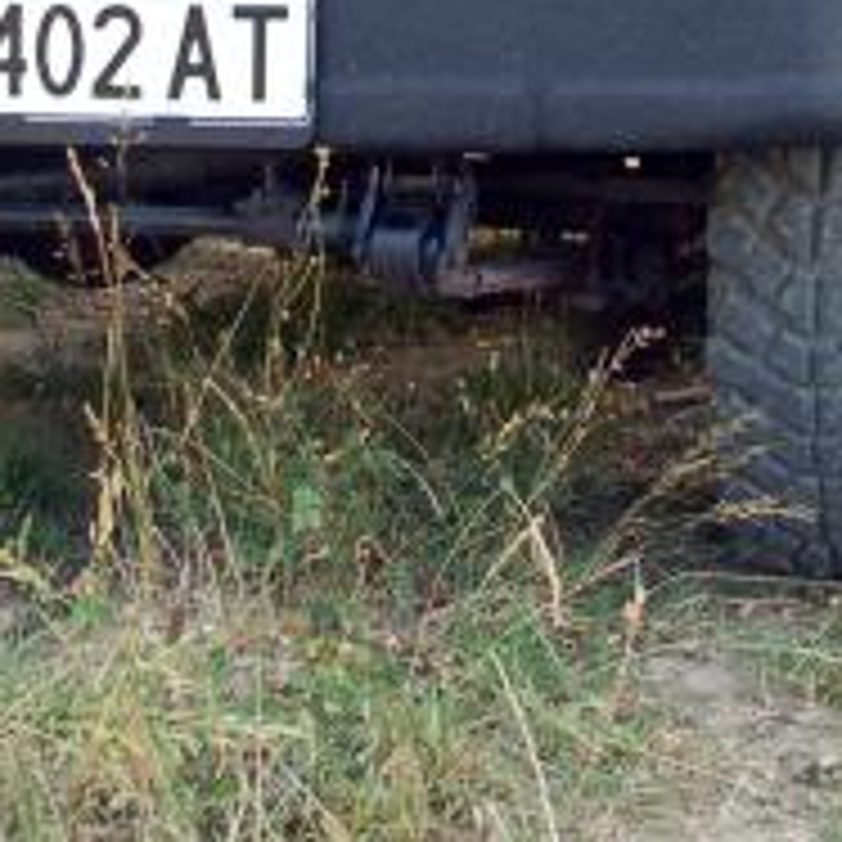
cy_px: -257
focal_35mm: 131
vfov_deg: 12.9
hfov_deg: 13.3
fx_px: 3605
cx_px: 428
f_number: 8
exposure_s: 1/80
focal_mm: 24
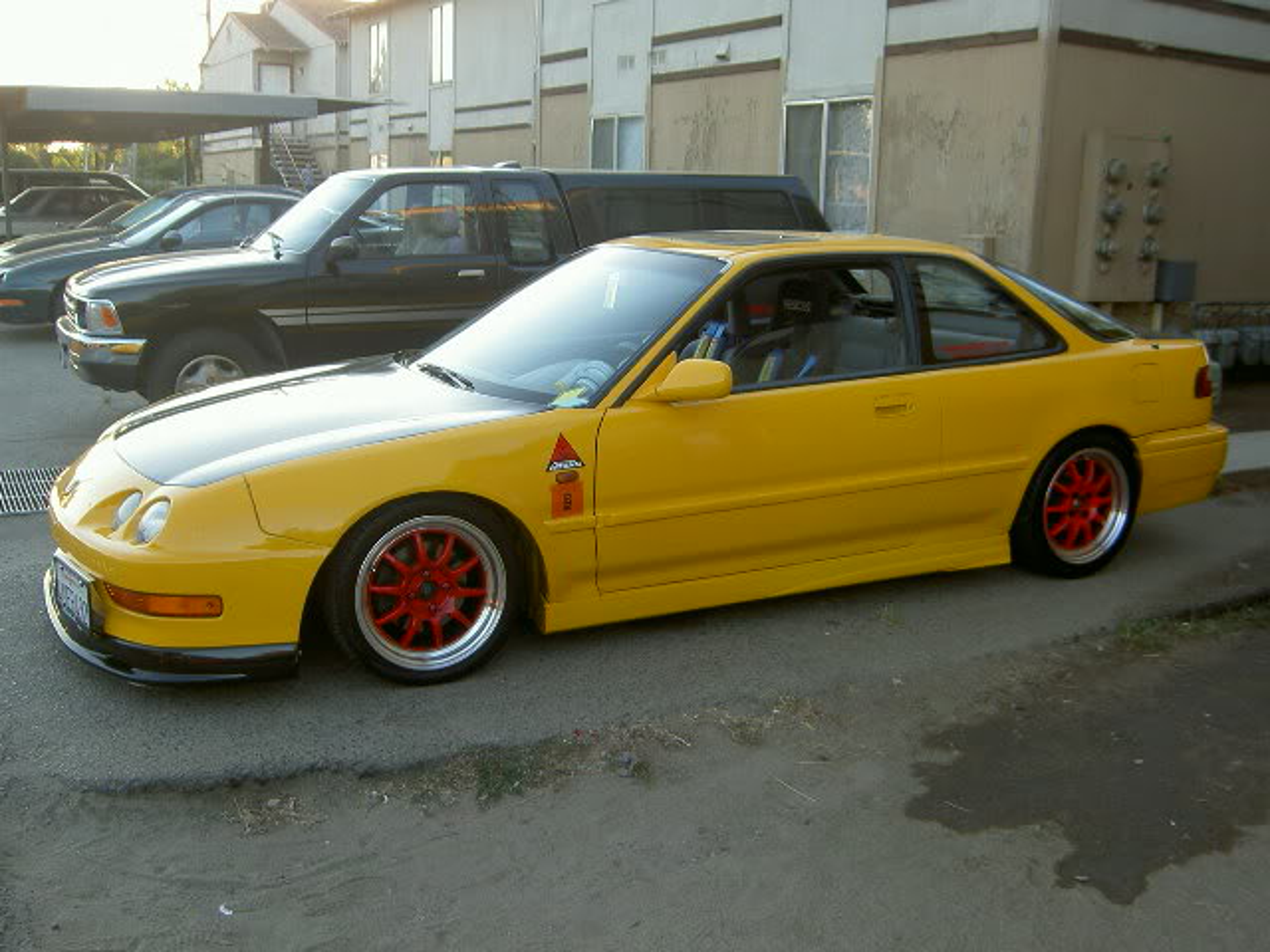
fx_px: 1247
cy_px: 476
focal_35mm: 34
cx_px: 635
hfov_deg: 54.0
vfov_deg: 41.8
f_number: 2.8
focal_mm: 5.6
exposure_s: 1/80
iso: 50
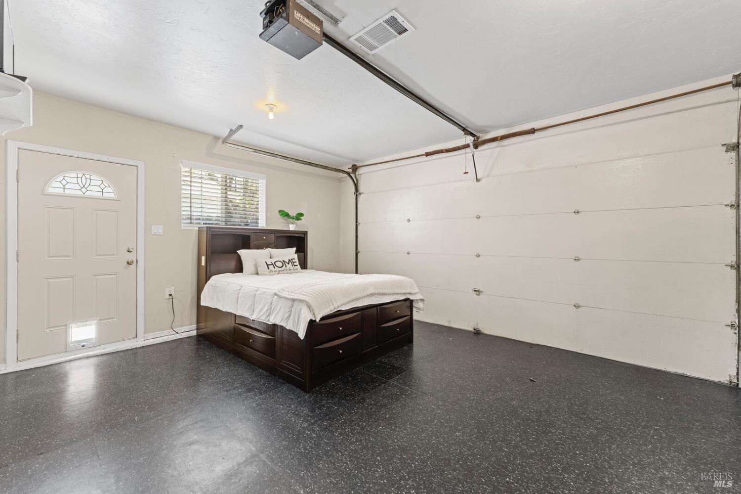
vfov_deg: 81.2
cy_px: 247
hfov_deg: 104.3
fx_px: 288
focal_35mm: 14
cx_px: 370
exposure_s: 1.6
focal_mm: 14
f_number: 7.1
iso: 320
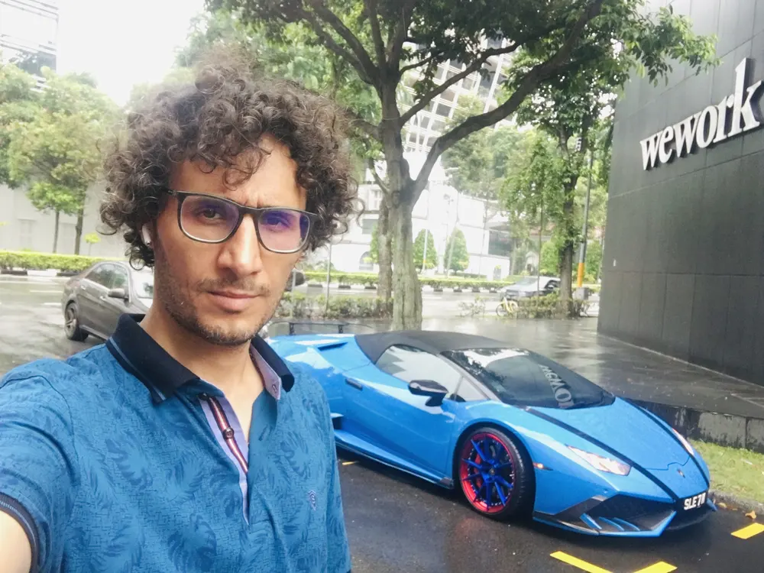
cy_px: 286
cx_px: 382
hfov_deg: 58.4
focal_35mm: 31
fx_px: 684
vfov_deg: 45.4
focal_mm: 2.65
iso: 64
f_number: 2.2
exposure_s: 1/100
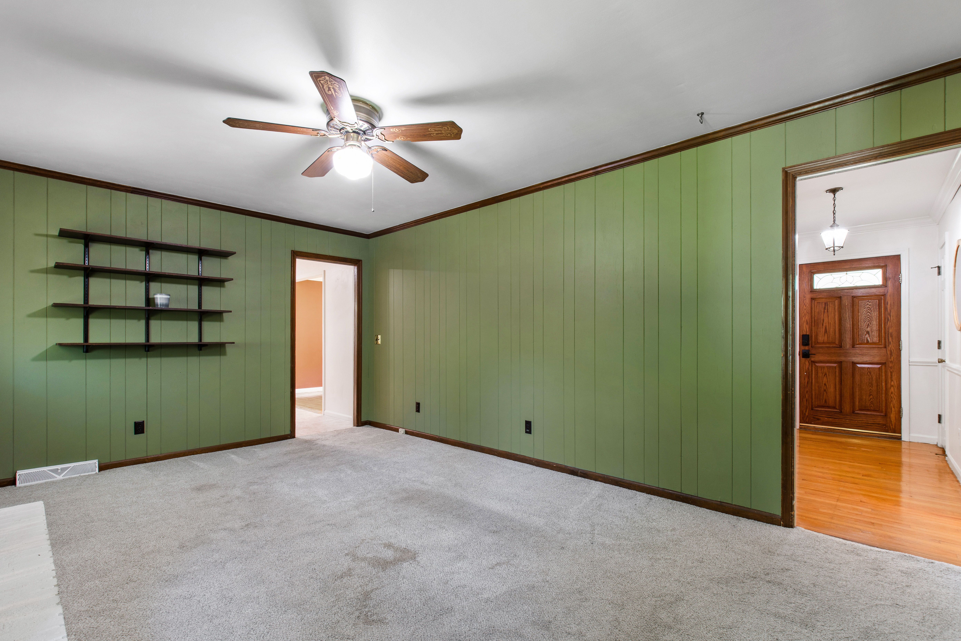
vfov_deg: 77.3
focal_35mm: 15
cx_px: 480
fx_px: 400
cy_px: 320
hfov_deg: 100.4
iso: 100
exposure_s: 4
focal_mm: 10
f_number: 8
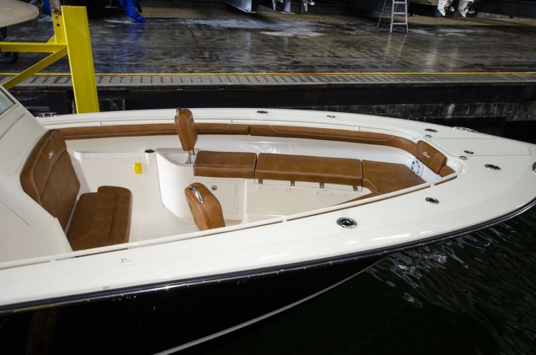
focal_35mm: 30
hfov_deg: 62.0
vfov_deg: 43.4
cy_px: 178
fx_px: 446
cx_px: 268
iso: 720
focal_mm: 20
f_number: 3.5
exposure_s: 1/60
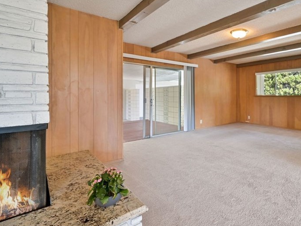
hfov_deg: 77.7
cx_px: 212
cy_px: 98
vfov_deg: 65.7
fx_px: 174
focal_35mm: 20
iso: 400
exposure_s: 1/4
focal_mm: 14
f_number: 11
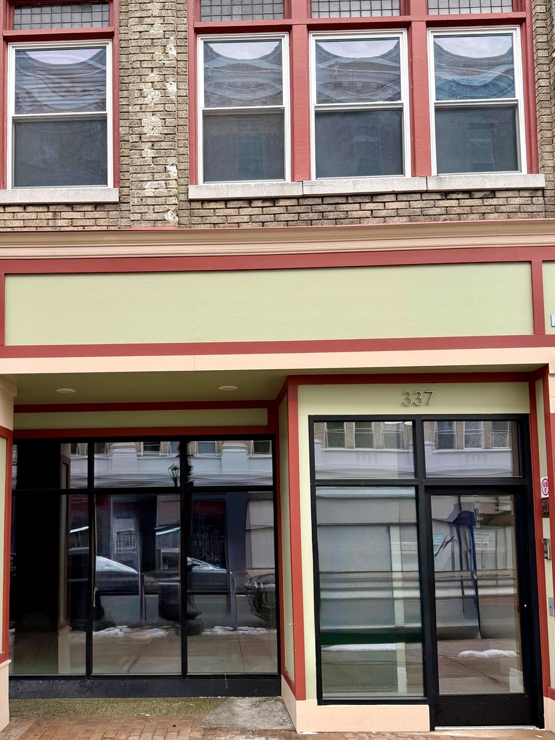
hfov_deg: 54.9
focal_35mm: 25
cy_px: 369
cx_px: 273
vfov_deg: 69.4
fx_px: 535
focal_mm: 6.76
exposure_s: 1/612
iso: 80
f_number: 1.78
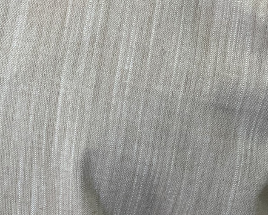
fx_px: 1309
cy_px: 14
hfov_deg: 11.6
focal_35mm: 165
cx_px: 47
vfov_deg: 9.3
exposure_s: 1/122
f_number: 2.4
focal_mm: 6
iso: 64
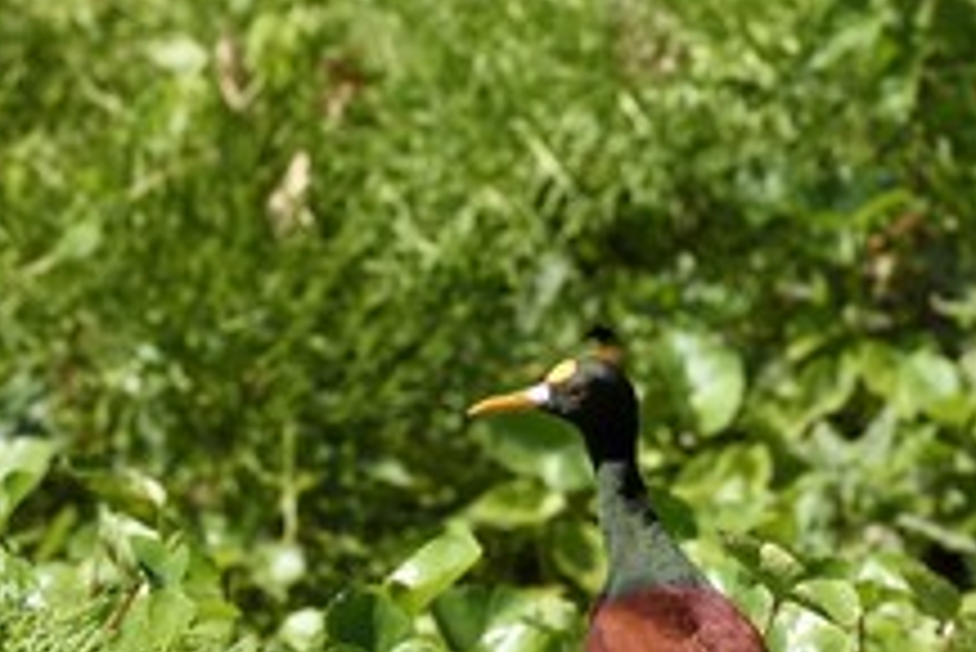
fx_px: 10499
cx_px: 805
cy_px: 544
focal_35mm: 387
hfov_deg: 5.3
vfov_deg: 3.6
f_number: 11
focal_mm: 200
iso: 400
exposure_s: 1/500
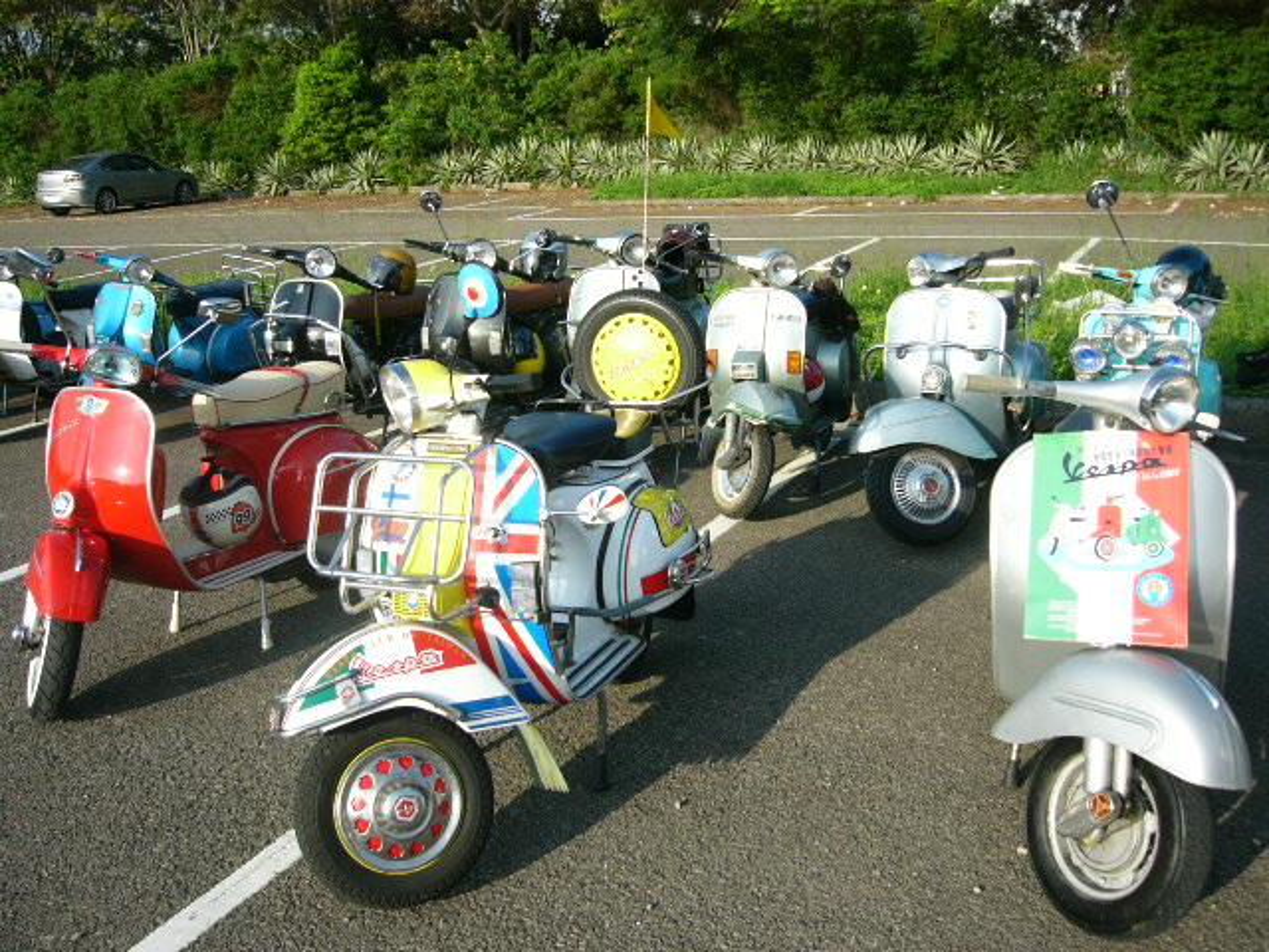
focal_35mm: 35
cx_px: 634
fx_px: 1283
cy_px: 476
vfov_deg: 40.7
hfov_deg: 52.6
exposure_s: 1/500
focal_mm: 5.8
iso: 50
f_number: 2.8
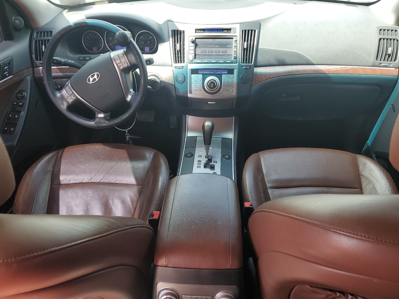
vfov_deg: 53.1
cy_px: 150
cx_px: 200
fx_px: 300
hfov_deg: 67.3
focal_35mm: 26
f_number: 1.5
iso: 50
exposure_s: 1/123
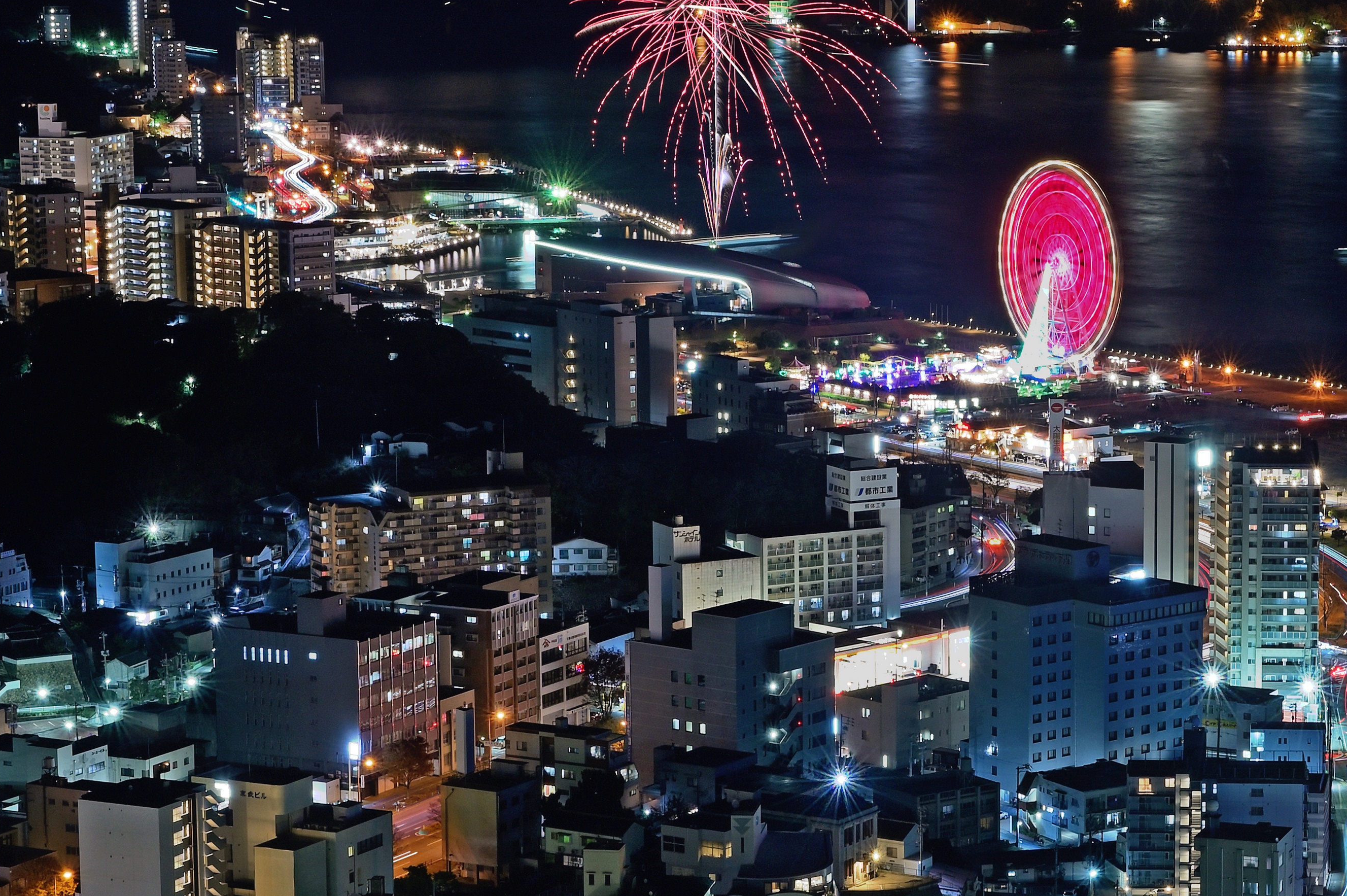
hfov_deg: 34.5
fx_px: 2168
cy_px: 322
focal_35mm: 58
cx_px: 621
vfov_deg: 23.3
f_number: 13
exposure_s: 30
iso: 200
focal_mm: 44
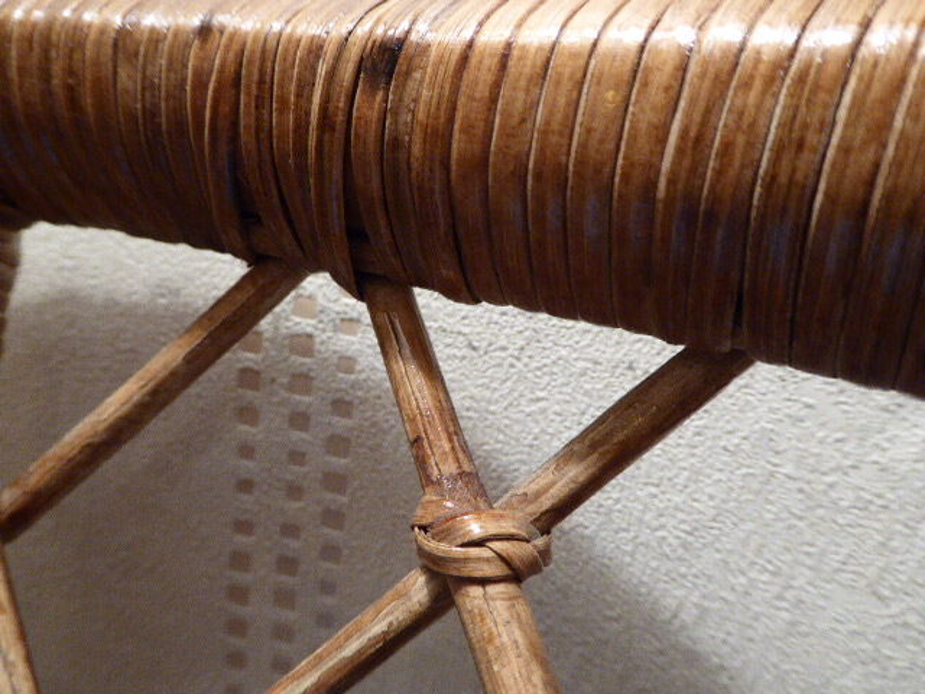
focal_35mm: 27
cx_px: 462
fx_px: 721
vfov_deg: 51.4
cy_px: 347
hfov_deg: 65.3
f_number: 3.4
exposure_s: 1/13
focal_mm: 4.7
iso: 400
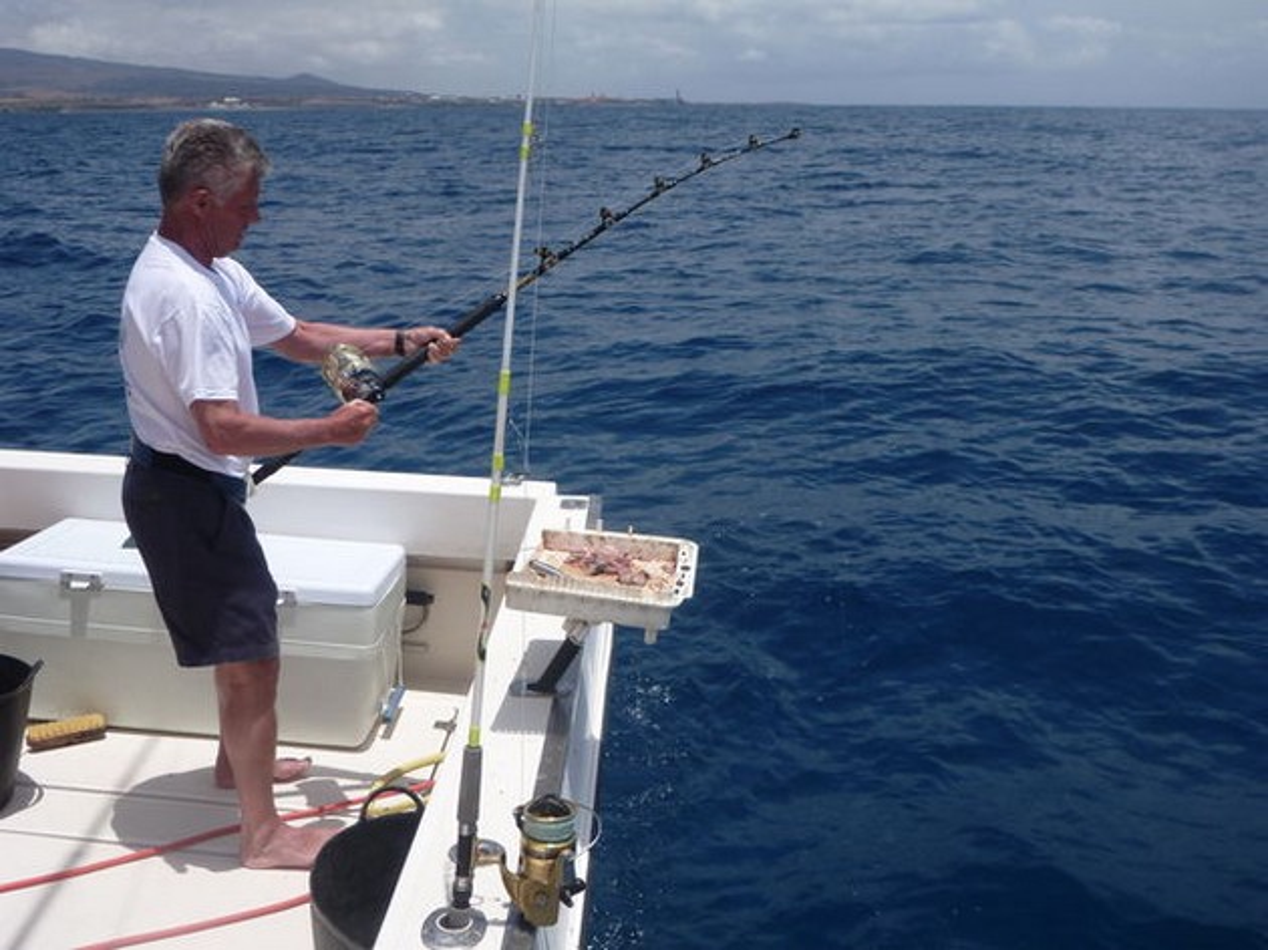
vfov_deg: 39.6
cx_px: 634
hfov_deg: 51.4
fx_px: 1318
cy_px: 475
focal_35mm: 36
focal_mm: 6.4
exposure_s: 1/1000
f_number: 3.9
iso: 100
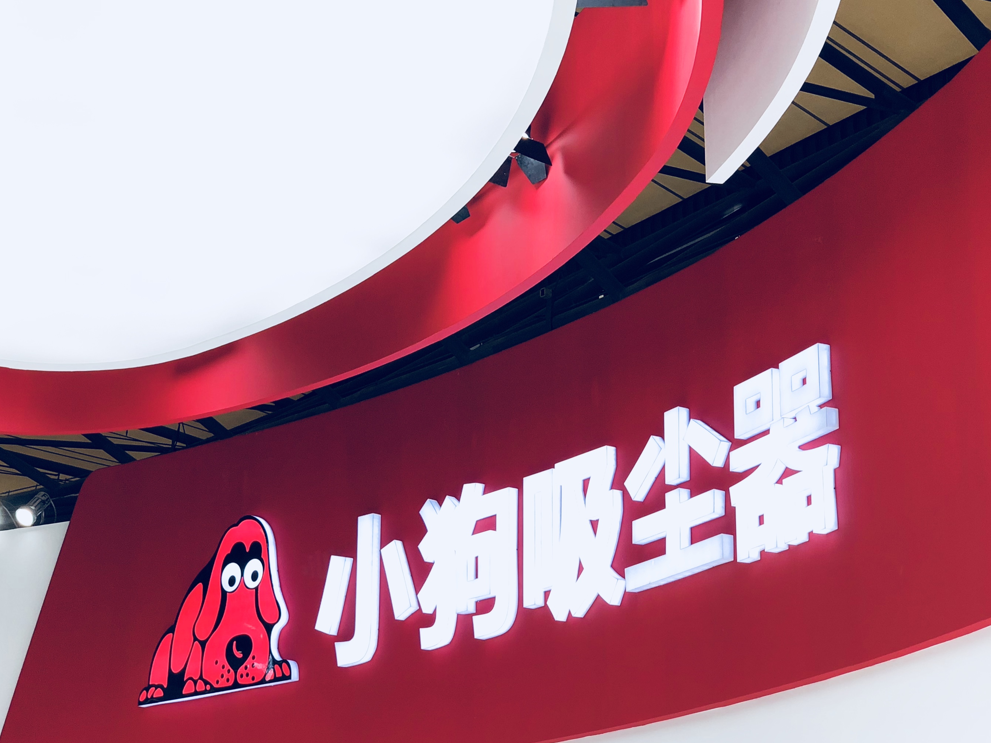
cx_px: 473
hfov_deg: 25.0
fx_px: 2233
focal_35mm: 78
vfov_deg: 18.8
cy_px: 214
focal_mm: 6
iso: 16
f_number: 2.4
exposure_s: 1/50
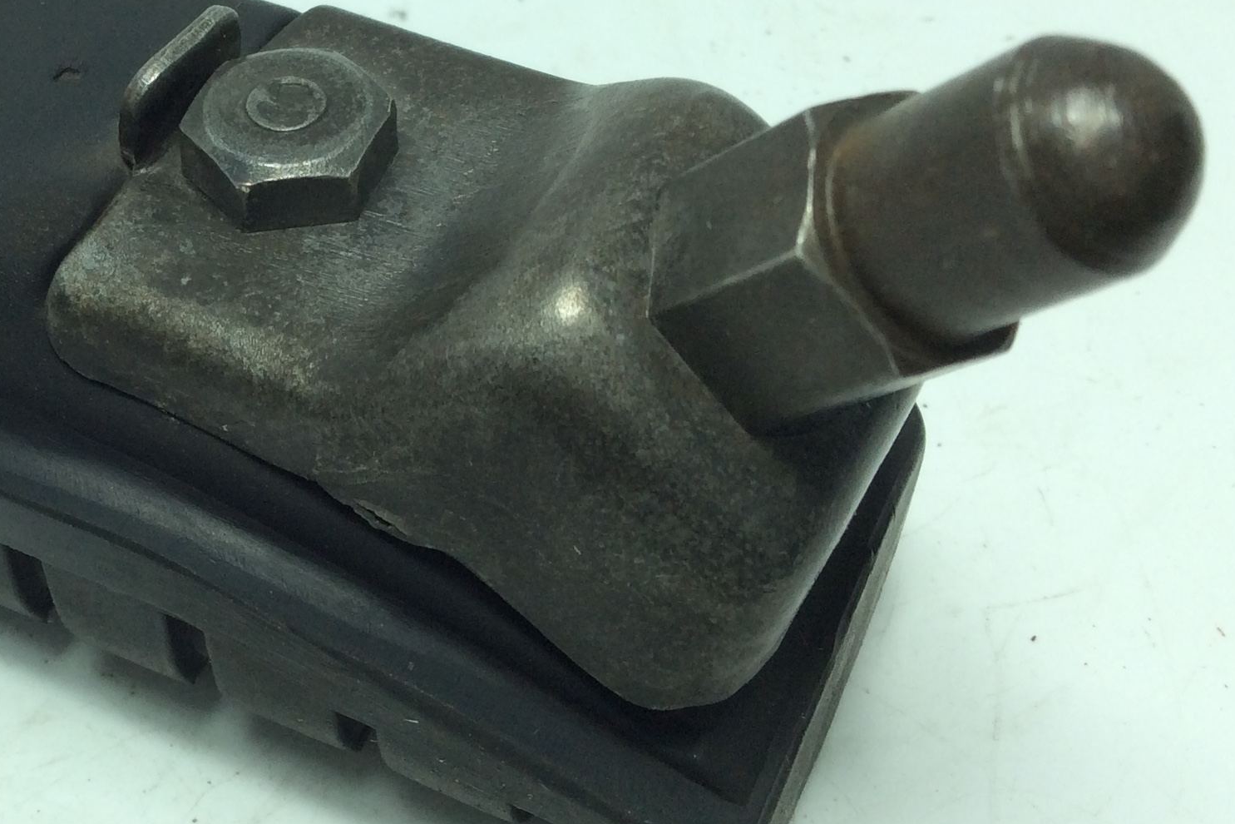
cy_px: 306
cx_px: 207
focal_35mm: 58
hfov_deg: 33.3
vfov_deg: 23.3
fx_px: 1990
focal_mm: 3.3
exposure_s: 1/332
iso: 32
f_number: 2.4
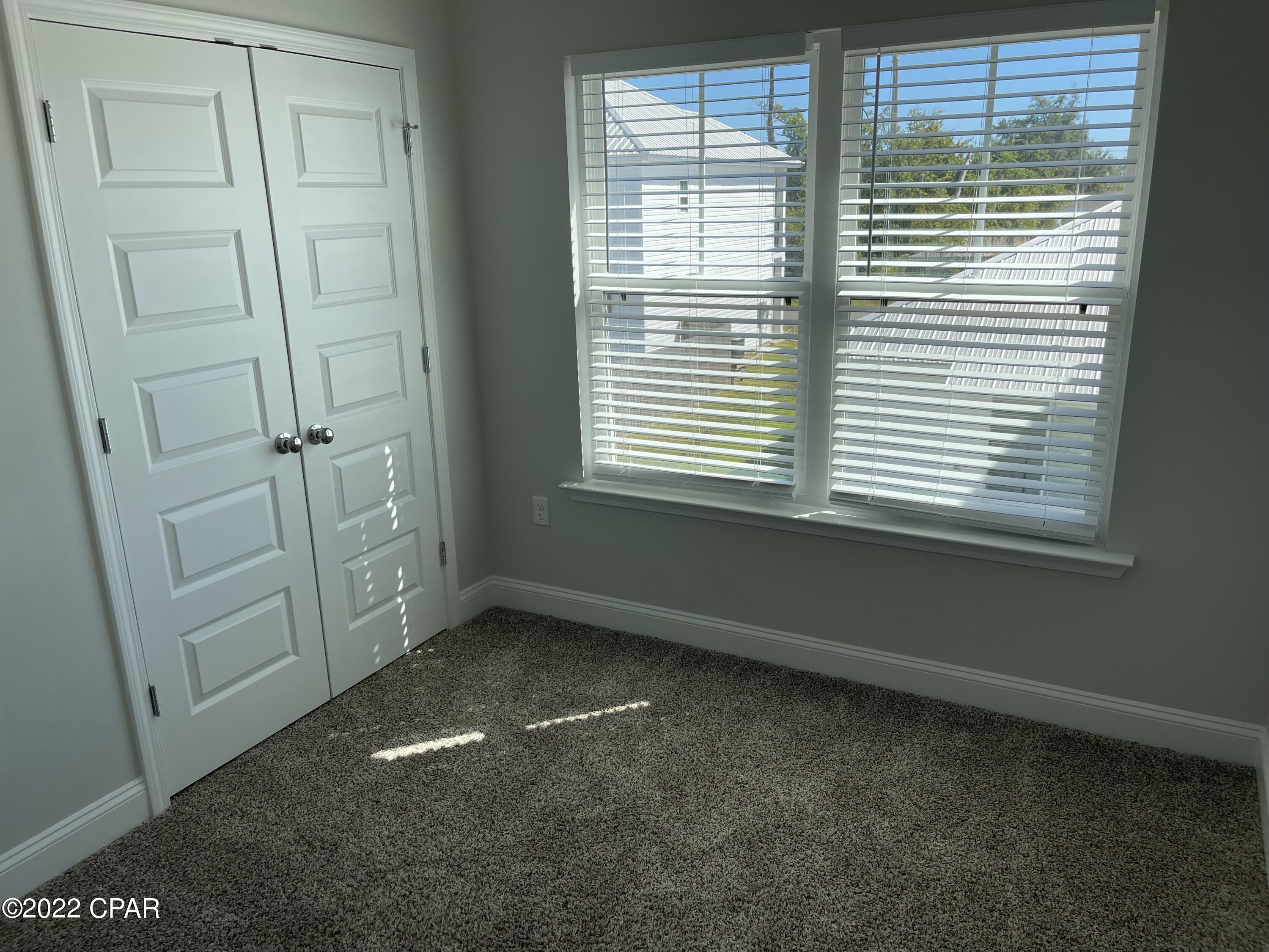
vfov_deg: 53.1
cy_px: 476
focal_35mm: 26
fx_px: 953
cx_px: 634
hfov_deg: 67.3
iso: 32
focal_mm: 5.1
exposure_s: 1/1323
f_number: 1.6
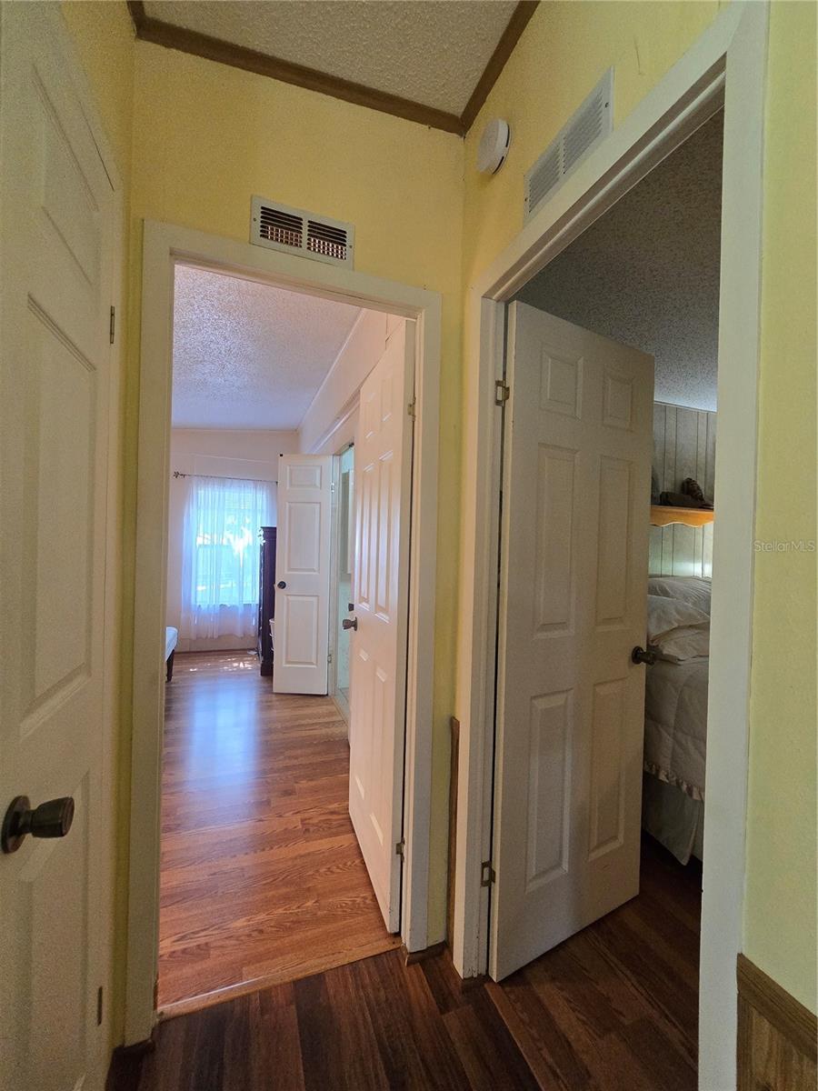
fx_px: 410
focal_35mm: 13
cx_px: 409
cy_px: 546
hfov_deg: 89.9
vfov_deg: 106.2
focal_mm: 2.2
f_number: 2.2
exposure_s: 1/60
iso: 320
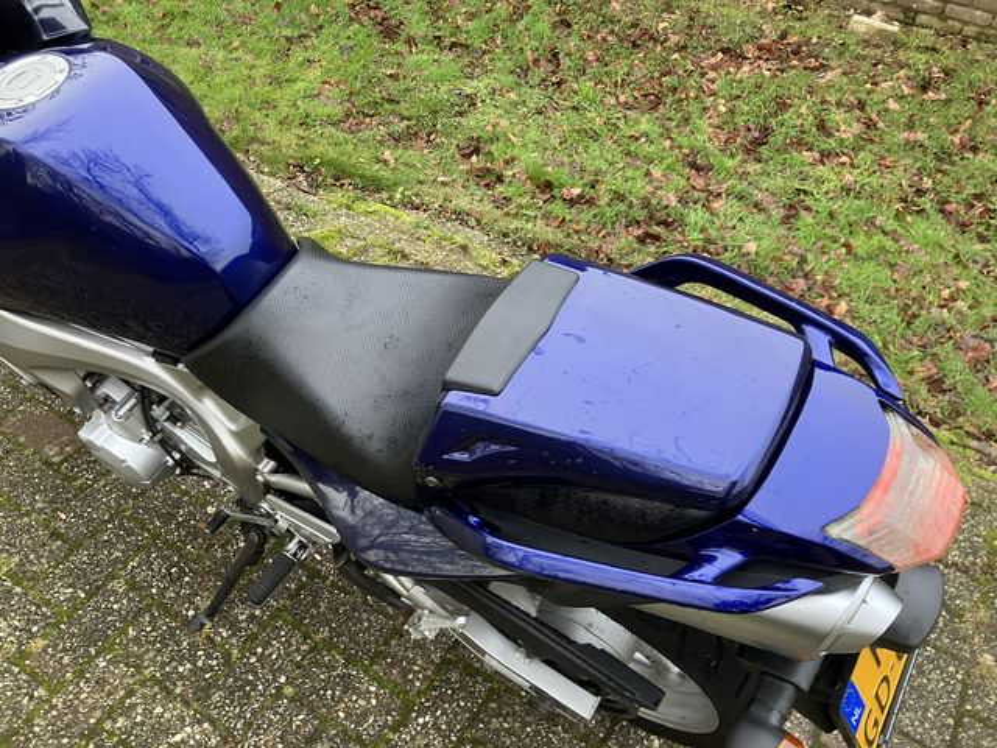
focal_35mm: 28
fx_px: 806
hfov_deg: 63.4
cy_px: 374
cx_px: 498
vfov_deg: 49.7
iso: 80
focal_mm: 3.99
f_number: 1.8
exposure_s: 1/93
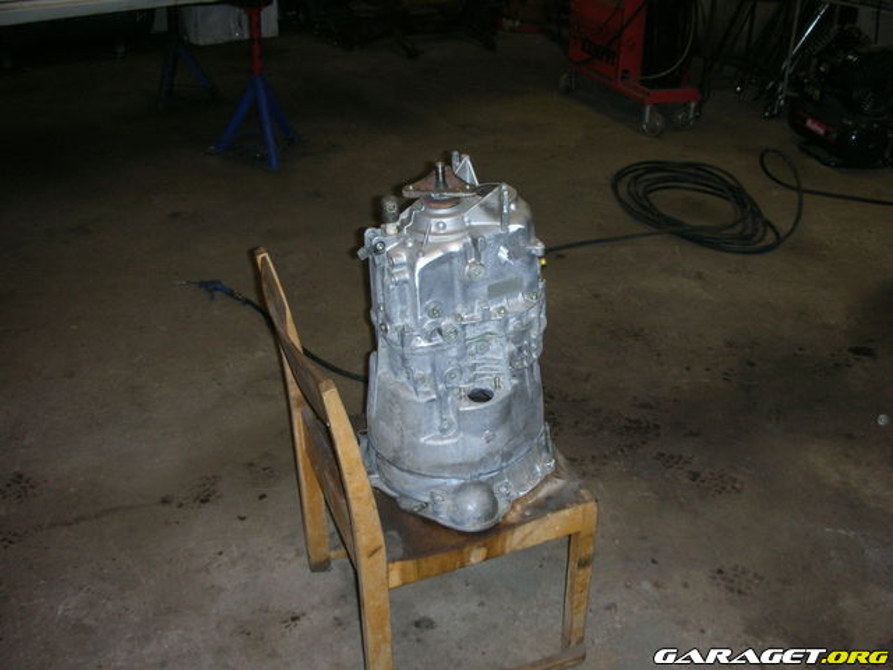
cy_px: 335
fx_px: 903
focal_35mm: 35
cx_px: 446
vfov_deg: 40.7
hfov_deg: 52.6
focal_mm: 5.8
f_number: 3
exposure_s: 1/60.1
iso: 104
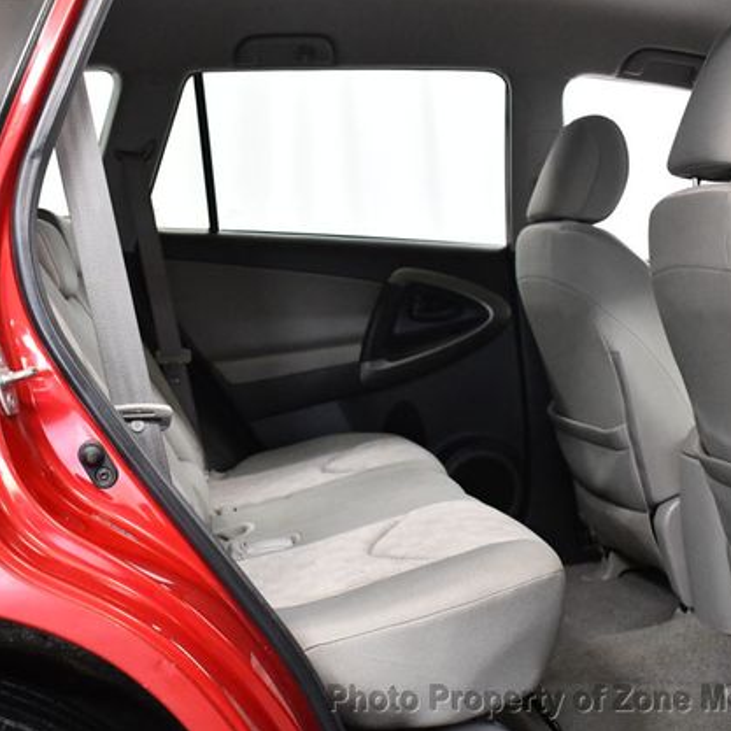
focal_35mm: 47
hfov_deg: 36.0
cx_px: 307
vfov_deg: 36.1
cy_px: 358
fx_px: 1123
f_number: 3.5
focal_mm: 18
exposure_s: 1/125
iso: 3200
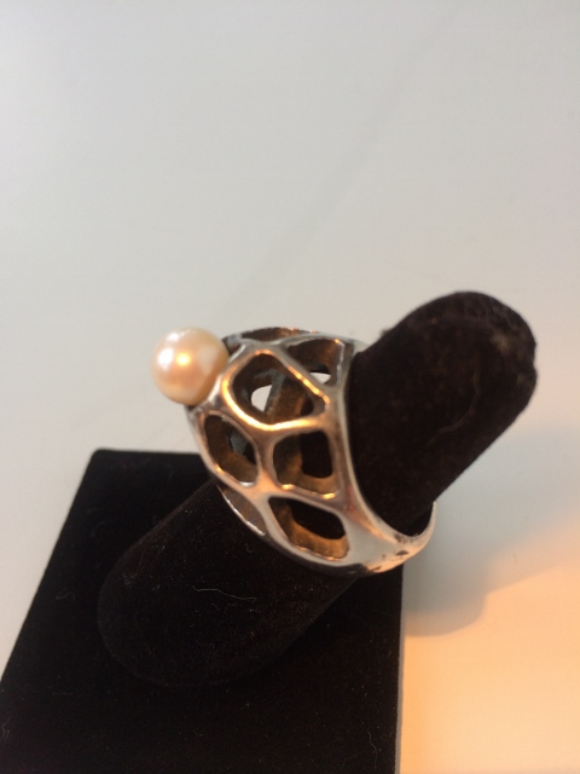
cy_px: 387
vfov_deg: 61.7
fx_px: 648
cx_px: 290
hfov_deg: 48.2
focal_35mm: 29
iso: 50
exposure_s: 1/60
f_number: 2.2
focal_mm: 4.15
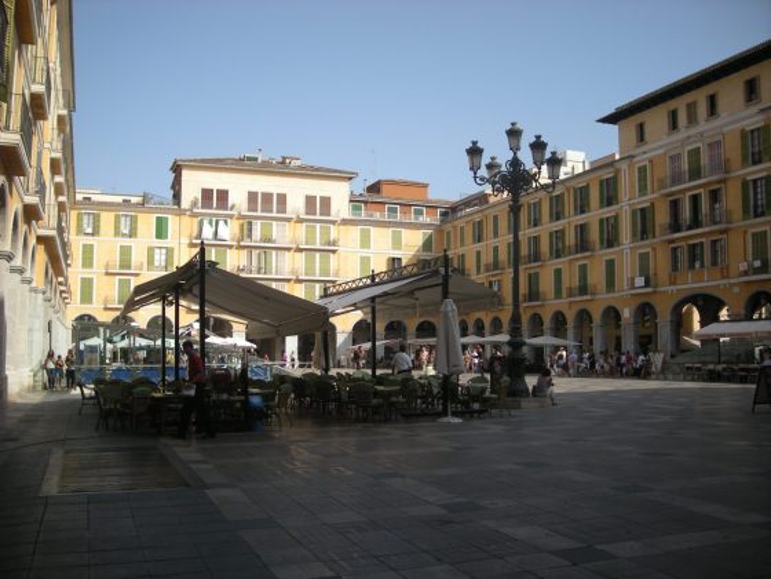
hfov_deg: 52.6
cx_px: 386
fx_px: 780
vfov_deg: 40.7
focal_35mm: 35
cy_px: 290
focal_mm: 5.7
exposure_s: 1/235
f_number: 5.7
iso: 64
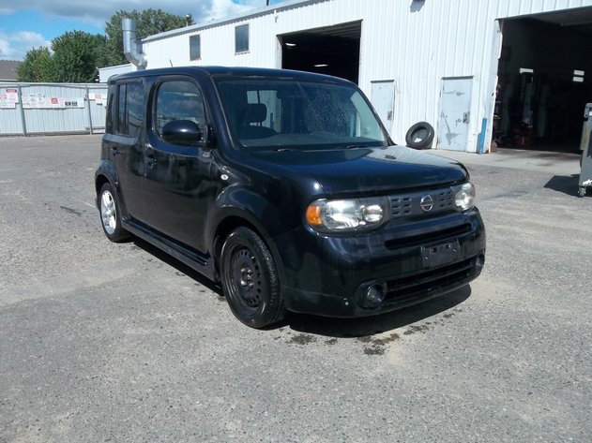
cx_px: 296
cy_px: 222
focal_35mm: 27
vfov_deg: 51.3
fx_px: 462
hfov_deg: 65.3
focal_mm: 4.9
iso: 80
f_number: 8.9
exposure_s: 1/200
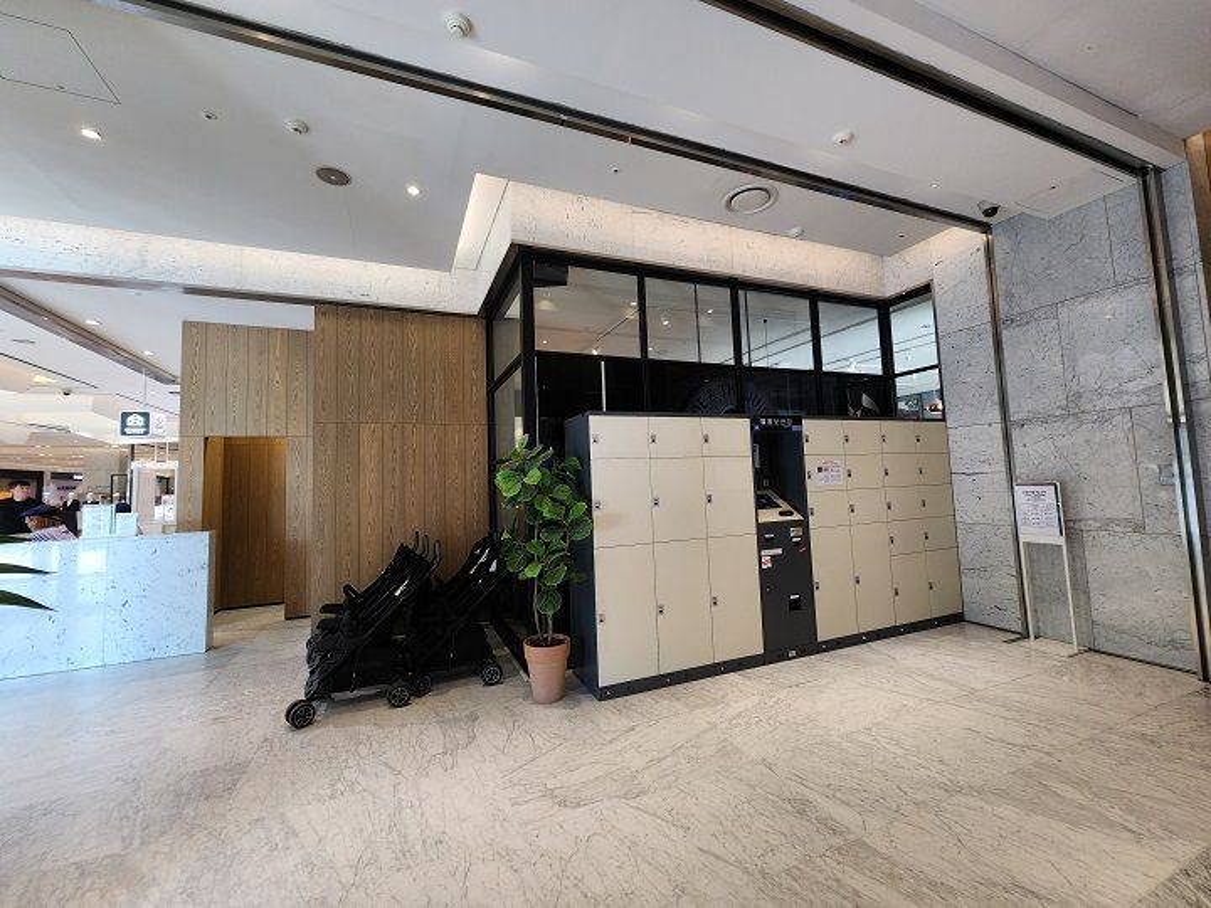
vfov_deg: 89.9
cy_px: 454
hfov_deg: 106.2
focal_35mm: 13
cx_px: 606
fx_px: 455
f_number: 2.2
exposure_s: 1/60
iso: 160
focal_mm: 2.2
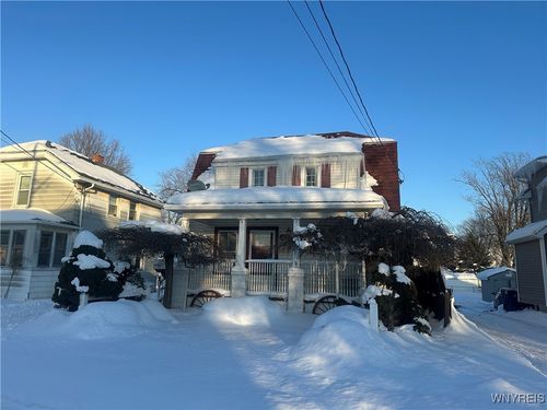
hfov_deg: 71.6
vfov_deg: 56.8
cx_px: 274
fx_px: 379
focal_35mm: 24
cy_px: 205
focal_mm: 6.86
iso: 80
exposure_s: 1/2353
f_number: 1.78
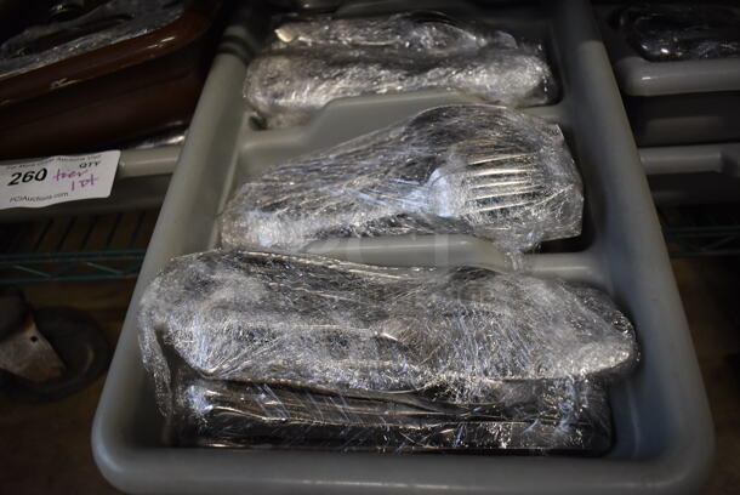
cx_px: 370
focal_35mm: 27
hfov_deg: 67.3
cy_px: 248
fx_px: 556
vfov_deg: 48.0
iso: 1400
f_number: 3.5
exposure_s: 1/125
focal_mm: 18
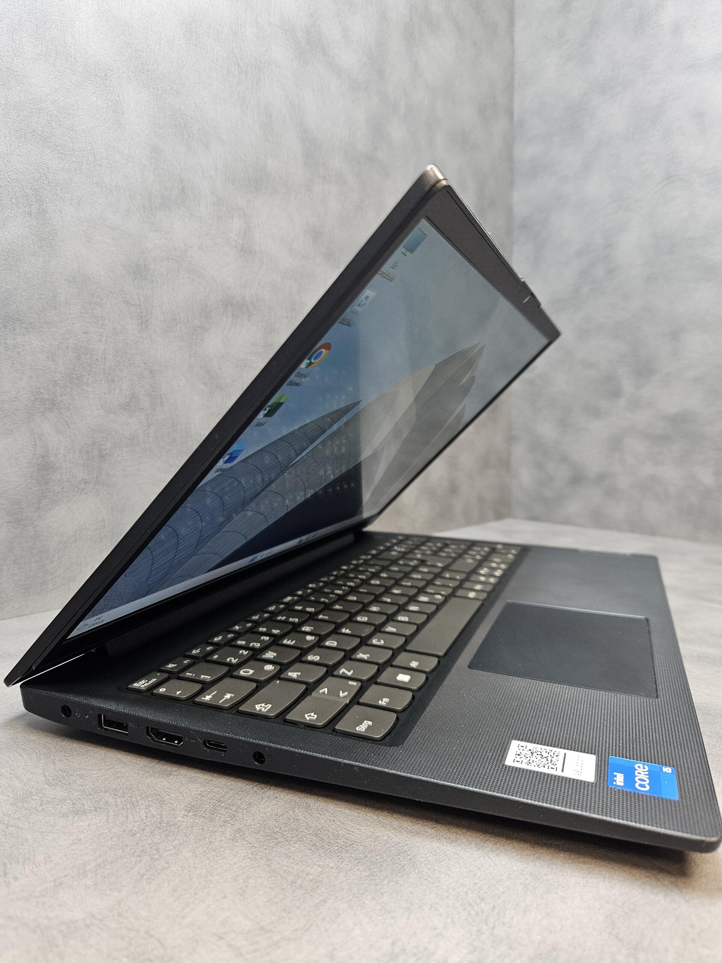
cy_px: 482
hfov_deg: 58.9
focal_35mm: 23
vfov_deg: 73.9
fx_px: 640
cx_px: 361
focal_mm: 5.4
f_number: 1.8
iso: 320
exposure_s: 1/100
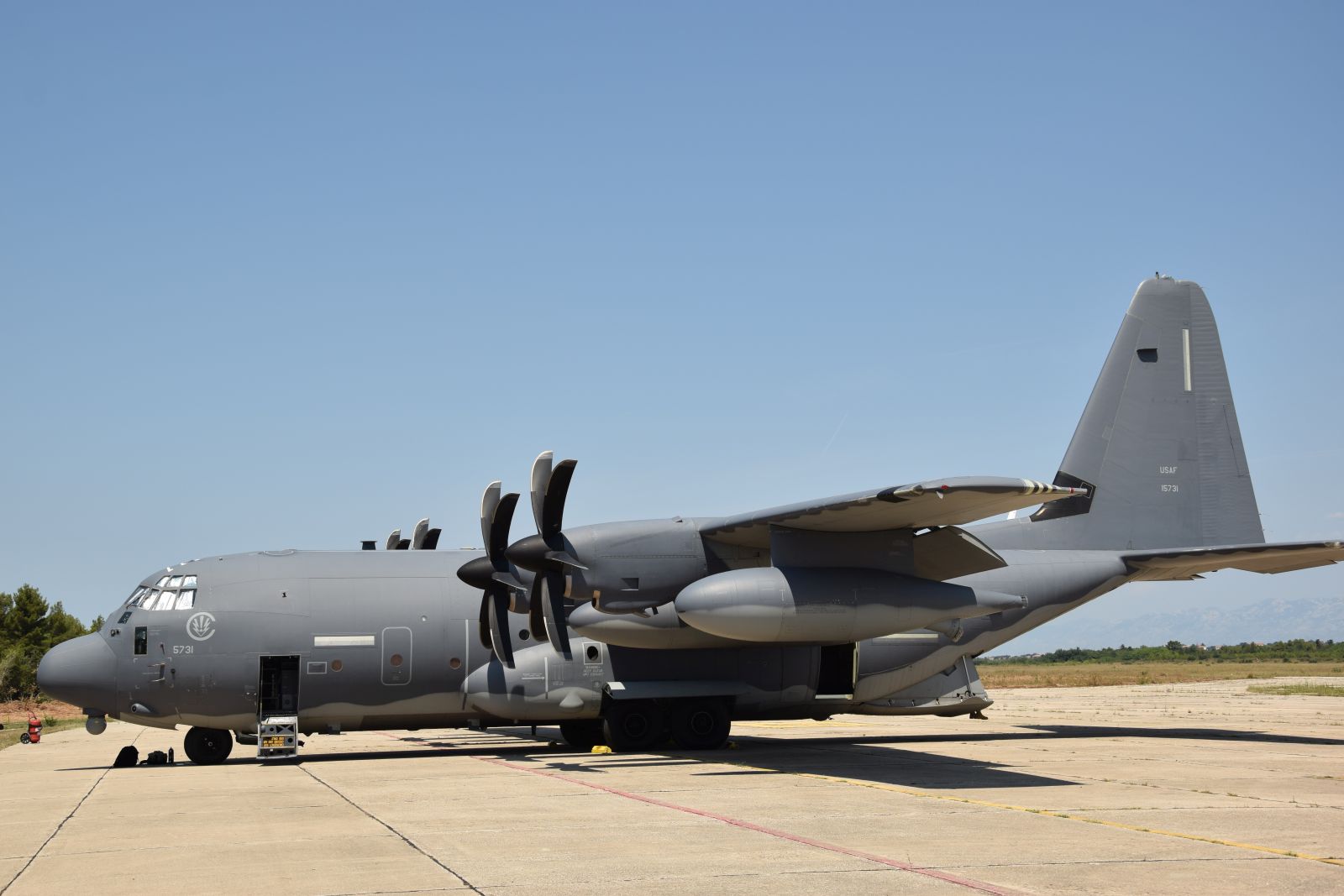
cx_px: 672
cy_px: 448
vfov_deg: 25.8
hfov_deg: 37.8
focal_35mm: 52
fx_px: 1960
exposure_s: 1/320
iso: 100
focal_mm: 35
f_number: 9
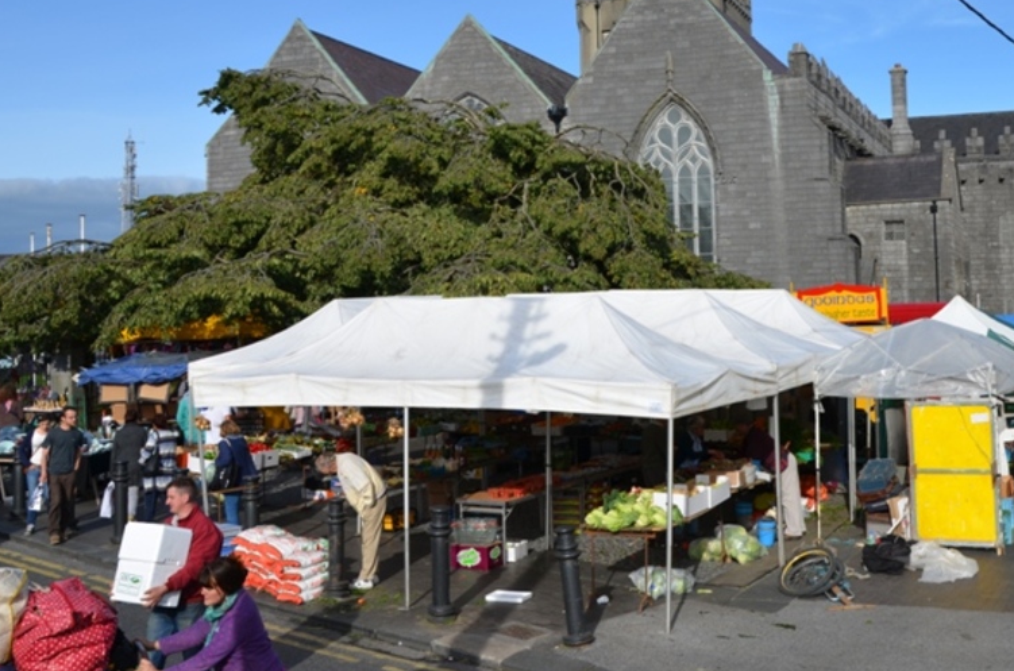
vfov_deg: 29.5
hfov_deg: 43.2
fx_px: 1265
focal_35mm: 45
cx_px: 652
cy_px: 221
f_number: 8
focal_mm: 22
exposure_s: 1/250
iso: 100
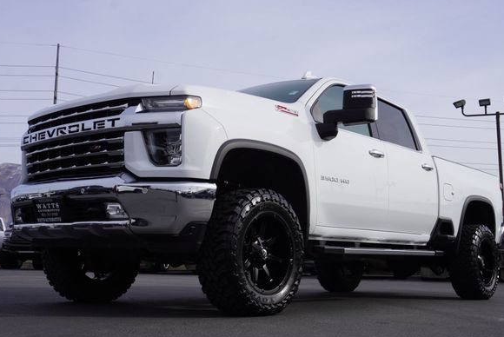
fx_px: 603
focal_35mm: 43
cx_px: 251
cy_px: 171
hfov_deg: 45.4
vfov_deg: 31.3
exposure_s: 1/160
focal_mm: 26
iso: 100
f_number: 11
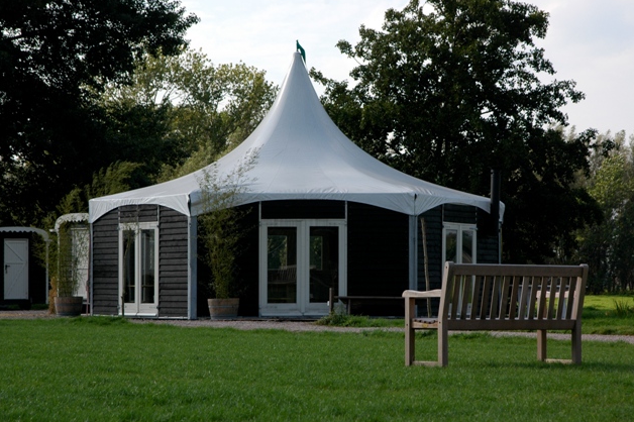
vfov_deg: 12.4
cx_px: 321
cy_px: 210
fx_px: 1936
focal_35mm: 110
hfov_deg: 18.6
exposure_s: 1/320
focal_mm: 72
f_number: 9
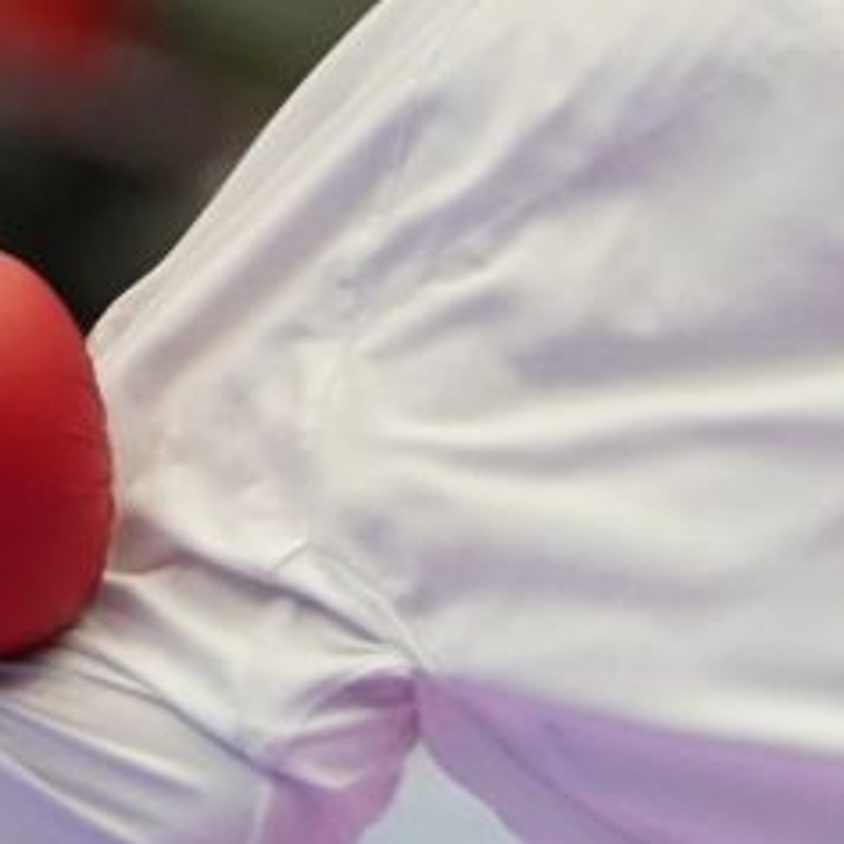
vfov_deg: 1.7
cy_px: 79
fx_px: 27723
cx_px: 551
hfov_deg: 1.7
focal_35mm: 1005
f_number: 2.8
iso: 2500
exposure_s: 1/1000
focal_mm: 155
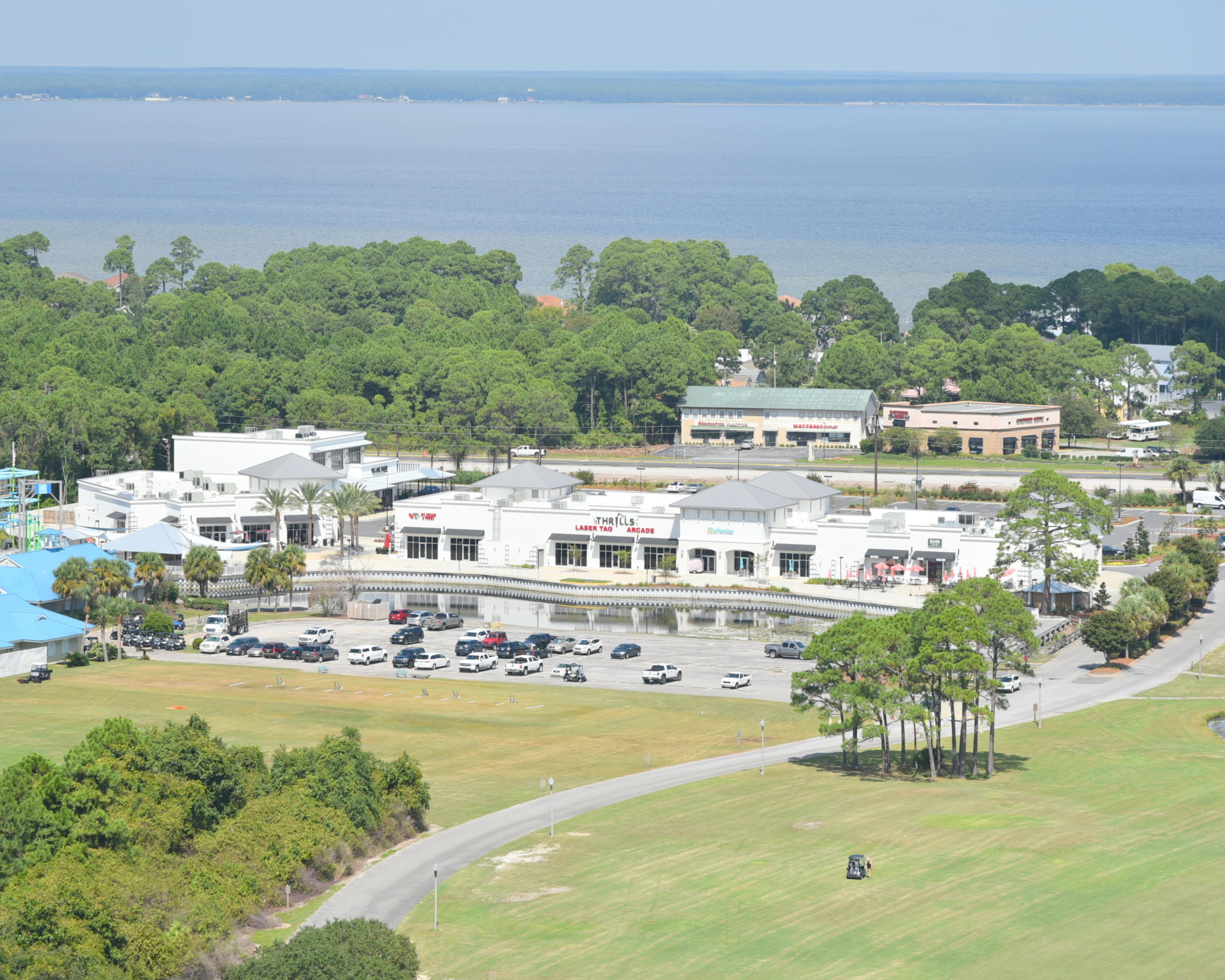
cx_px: 579
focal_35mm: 136
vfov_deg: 11.3
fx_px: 4931
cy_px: 488
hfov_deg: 14.2
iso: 200
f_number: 8
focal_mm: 120
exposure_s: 1/1000
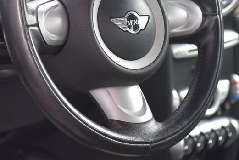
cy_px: 22
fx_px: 1435
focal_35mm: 216
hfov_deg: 9.5
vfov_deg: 6.4
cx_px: 99
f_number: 4
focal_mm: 110
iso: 500
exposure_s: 1/60
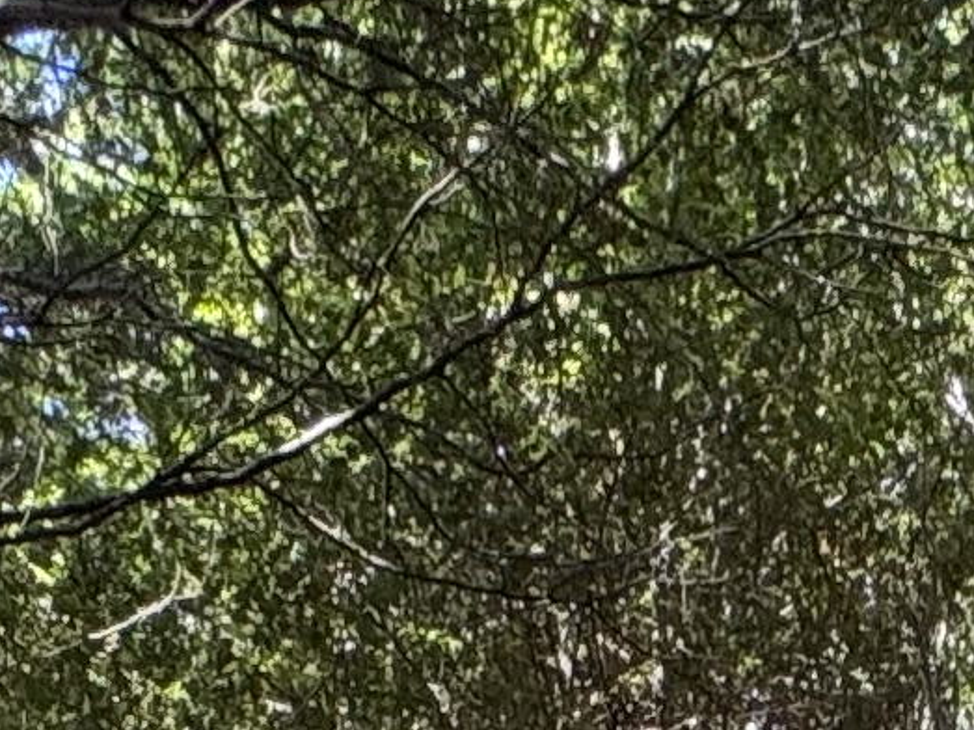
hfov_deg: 17.9
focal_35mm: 108
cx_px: 888
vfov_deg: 9.0
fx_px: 3038
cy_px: 2596
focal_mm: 2.22
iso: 125
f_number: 2.2
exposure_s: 1/99
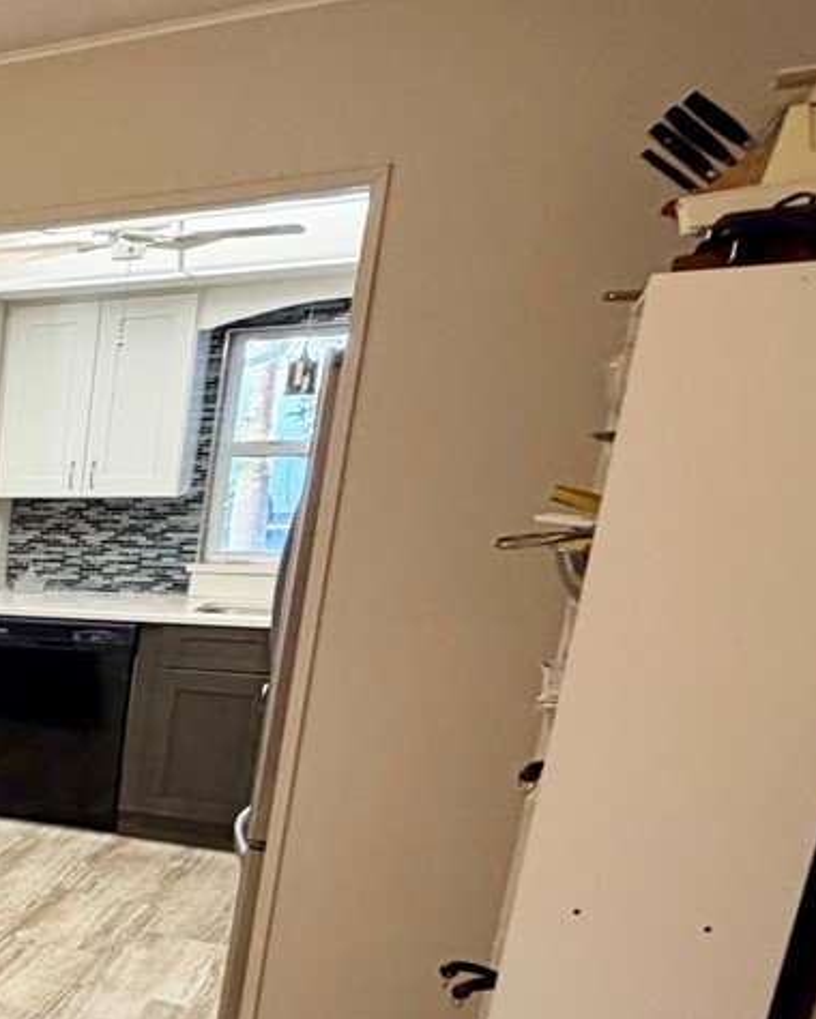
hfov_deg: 22.3
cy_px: 873
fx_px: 1389
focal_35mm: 46
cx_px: -593
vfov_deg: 38.2
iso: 200
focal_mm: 2.22
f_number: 2.2
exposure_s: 1/60
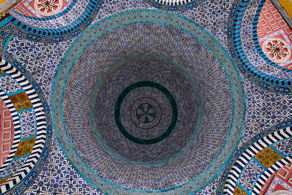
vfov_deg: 77.3
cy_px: 98
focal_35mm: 15
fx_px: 122
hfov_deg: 100.4
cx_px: 146
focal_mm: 10
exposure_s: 1/13
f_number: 11
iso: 200
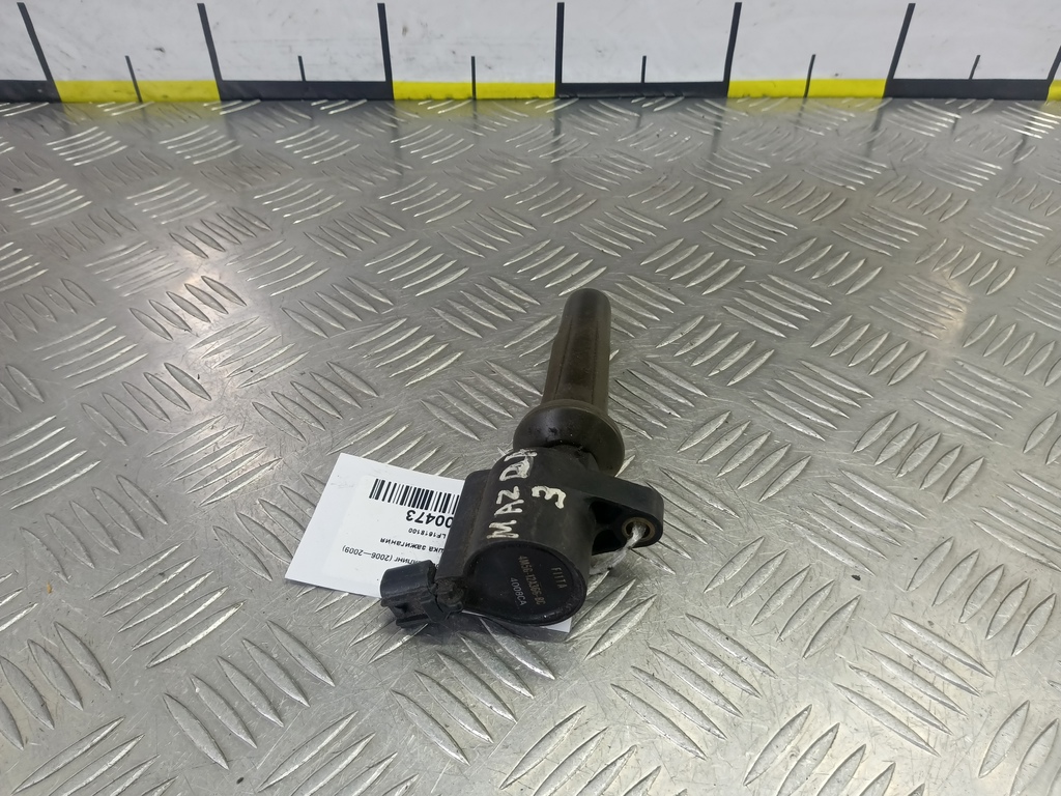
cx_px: 530
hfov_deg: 73.9
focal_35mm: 23
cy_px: 398
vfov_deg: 58.9
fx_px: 705
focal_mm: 4.11
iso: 121
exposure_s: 1/50
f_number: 1.6
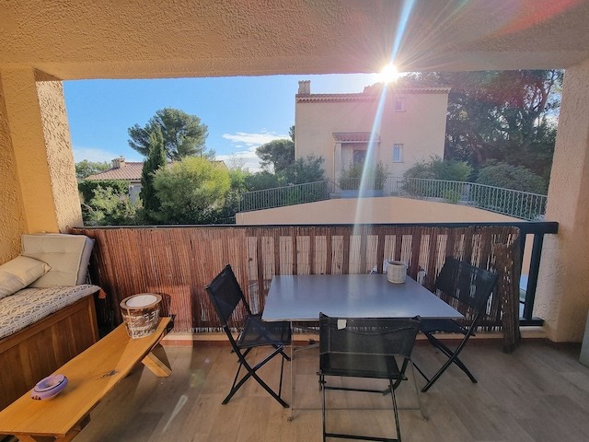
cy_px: 221
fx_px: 221
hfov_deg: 106.2
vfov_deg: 89.9
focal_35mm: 13
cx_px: 294
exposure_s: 1/872
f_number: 2.2
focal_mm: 2.2
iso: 50
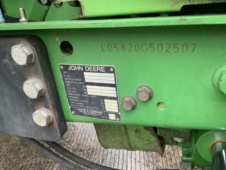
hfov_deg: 61.7
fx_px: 189
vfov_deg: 48.2
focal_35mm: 29
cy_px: 85
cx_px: 113
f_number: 1.8
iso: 200
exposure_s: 1/40
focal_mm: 3
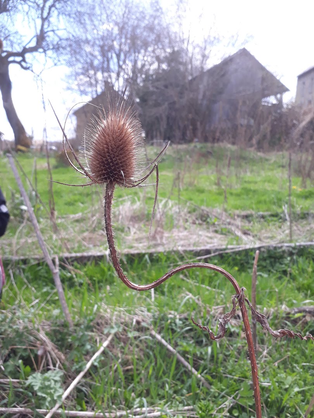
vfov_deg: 65.3
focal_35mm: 27
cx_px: 157
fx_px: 327
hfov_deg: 51.4
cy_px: 209
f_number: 1.9
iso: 40
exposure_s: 1/418
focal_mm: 3.6
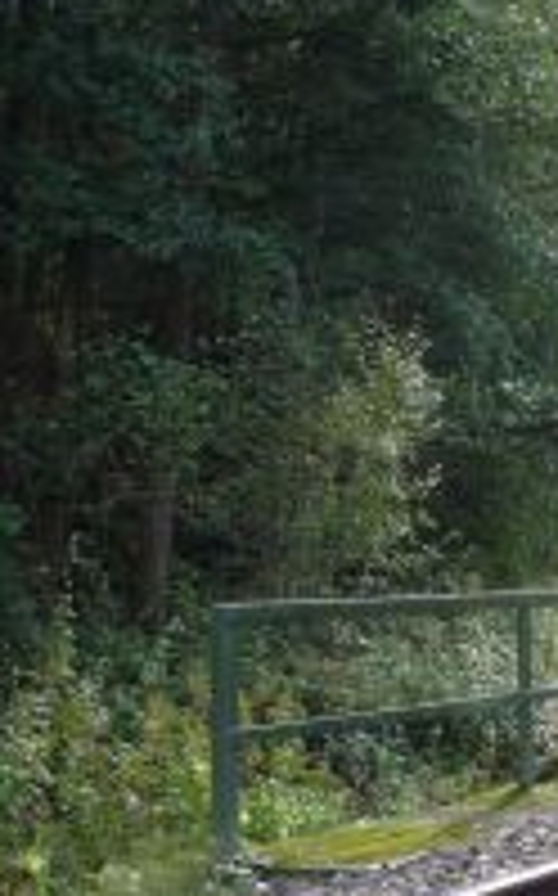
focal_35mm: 82
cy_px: 698
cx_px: 972
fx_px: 2000
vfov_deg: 24.9
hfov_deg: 14.2
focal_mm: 5.2
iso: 100
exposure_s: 1/125
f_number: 4
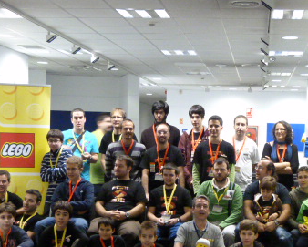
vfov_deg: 21.1
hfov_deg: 26.2
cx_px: 207
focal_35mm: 72
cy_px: 183
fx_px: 657
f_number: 3.1
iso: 800
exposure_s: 1/15
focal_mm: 7
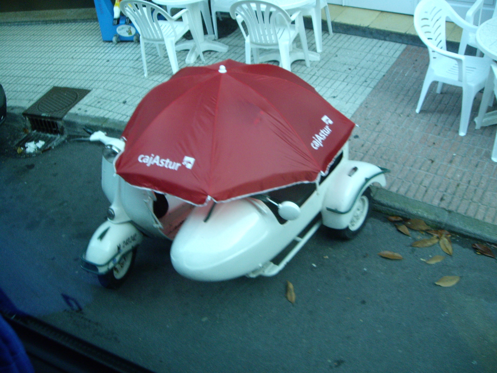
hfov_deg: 49.0
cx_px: 248
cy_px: 186
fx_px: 546
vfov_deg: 37.7
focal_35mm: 38
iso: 200
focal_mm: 6.2
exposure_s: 1/15
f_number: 2.7
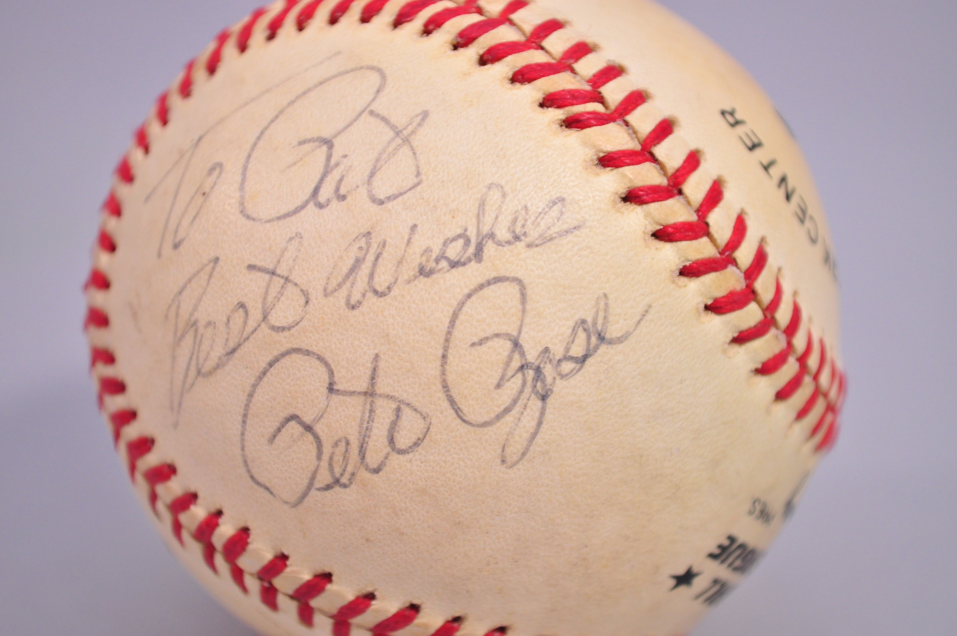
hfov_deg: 24.6
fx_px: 2190
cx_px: 478
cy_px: 318
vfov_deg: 16.5
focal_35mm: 82
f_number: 5.6
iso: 1000
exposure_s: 1/80
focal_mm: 55
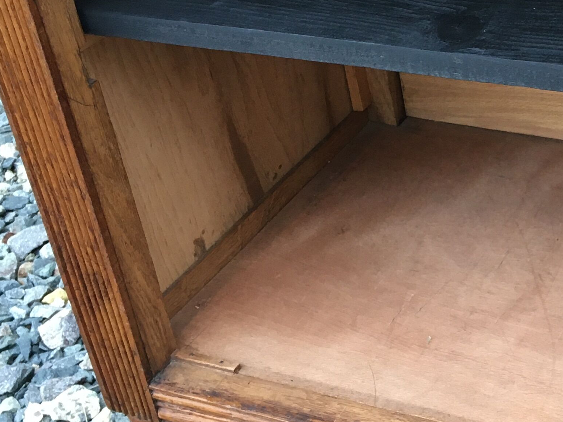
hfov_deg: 24.5
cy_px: 87
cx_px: 560
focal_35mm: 76
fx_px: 1236
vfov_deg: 19.2
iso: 50
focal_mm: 4.15
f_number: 2.2
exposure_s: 1/33
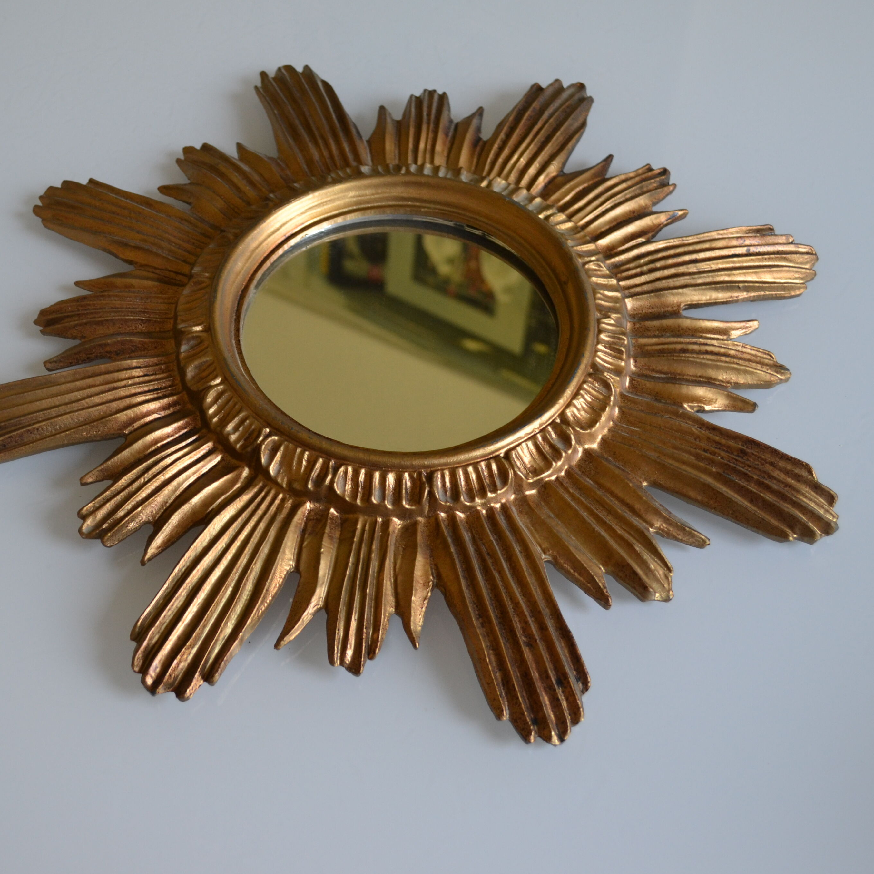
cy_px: 383
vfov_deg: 32.8
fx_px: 1485
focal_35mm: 52
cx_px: 278
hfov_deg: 32.5
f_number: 4
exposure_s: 1/50
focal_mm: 24
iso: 400
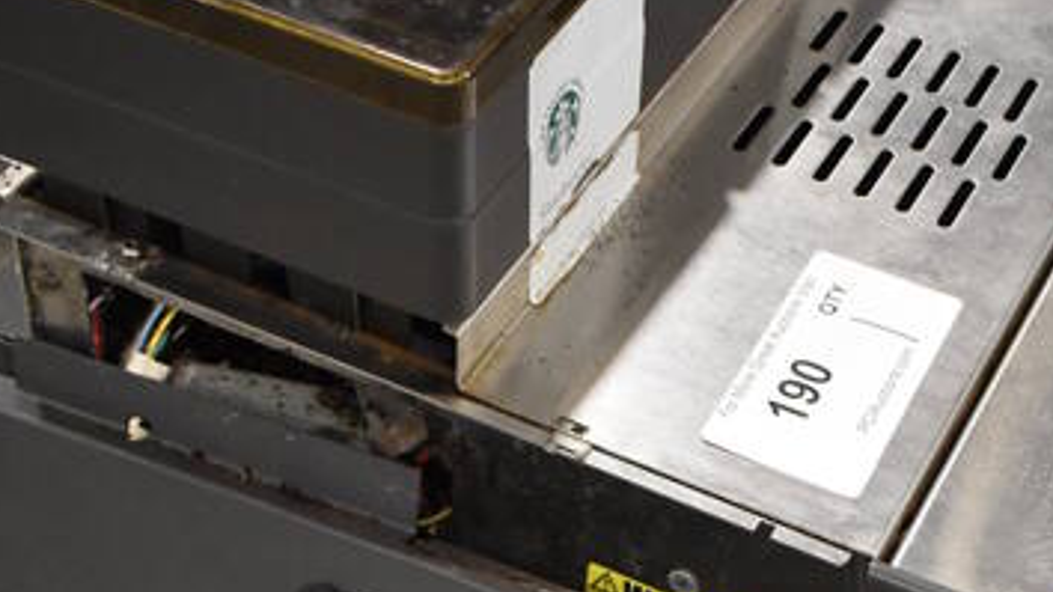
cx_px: 741
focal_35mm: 73
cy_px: 846
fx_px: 2038
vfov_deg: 15.4
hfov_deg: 28.7
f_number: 3.5
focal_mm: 18
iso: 2000
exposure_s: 1/125
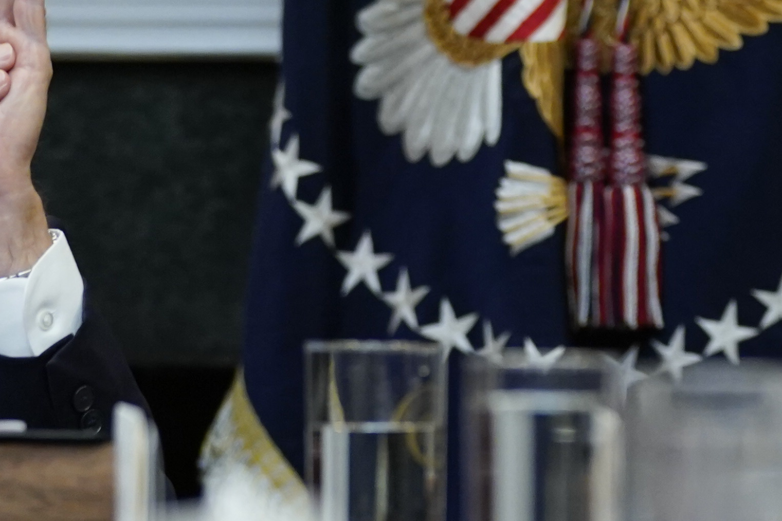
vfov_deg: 2.9
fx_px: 10404
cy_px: 550
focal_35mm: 479
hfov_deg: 4.3
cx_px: 523
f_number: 2.8
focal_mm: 124
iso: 2000
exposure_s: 1/320
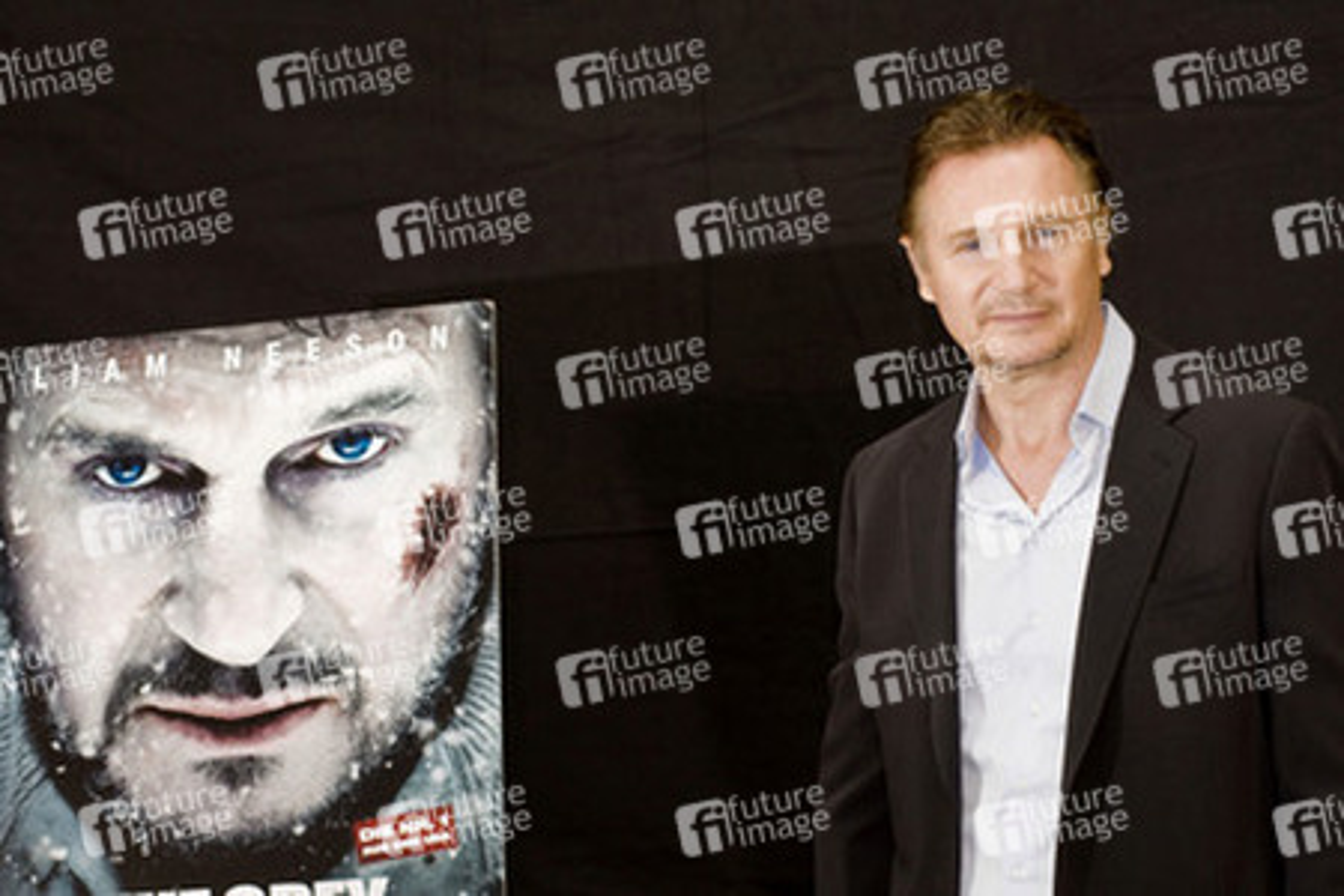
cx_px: 672
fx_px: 2986
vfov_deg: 17.1
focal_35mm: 80
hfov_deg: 25.4
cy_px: 448
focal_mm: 80
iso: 1600
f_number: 5
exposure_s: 1/200
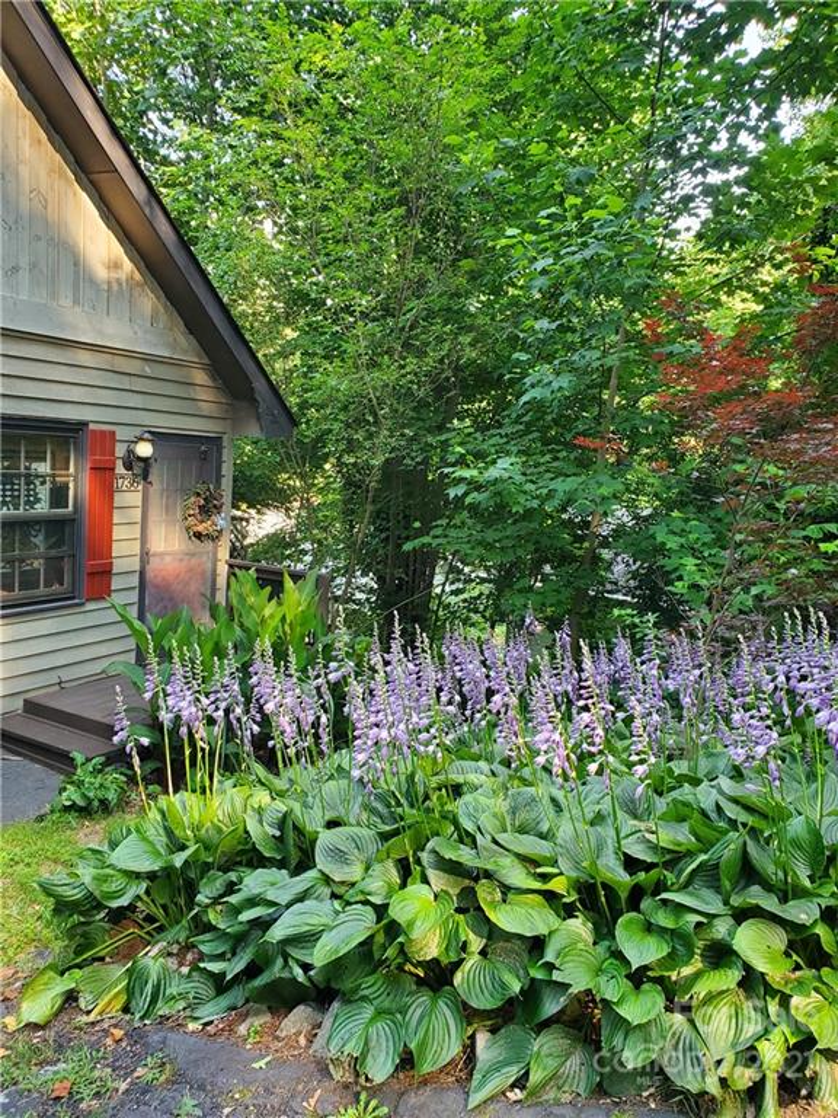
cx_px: 419
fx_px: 839
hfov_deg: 53.1
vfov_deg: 67.3
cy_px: 559
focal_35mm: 26
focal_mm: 4.3
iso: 160
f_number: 2.4
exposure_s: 1/120
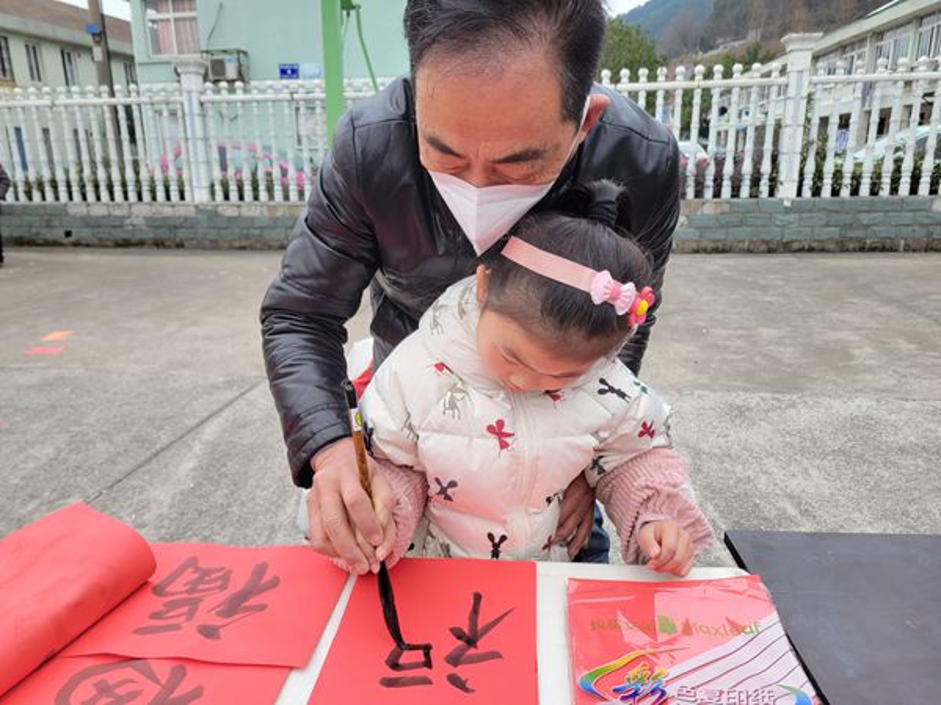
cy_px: 352
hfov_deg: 67.3
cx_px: 470
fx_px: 707
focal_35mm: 26
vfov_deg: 53.1
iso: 40
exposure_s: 1/591
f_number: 1.8
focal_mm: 5.4
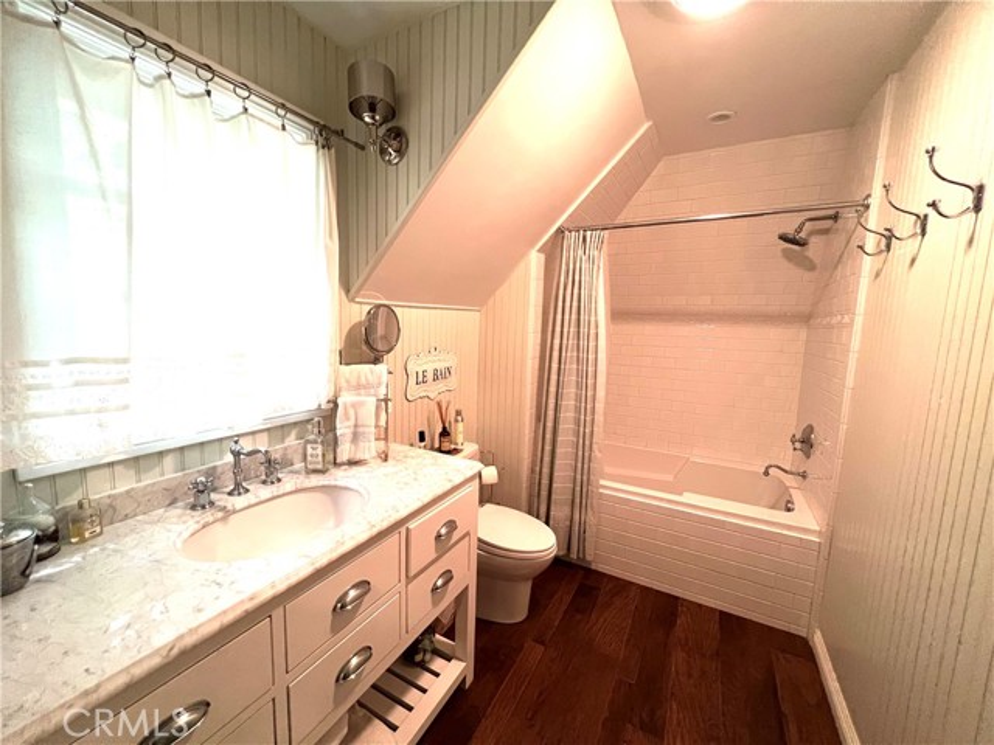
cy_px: 372
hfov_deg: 106.2
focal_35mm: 13
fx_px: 373
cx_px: 497
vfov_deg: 89.9
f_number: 1.8
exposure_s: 1/60
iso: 400
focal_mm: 1.57
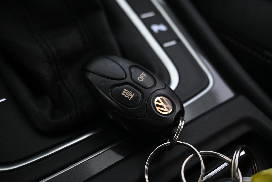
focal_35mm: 40
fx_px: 300
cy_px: 91
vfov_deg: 33.6
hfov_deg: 48.7
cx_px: 136
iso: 3600
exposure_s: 1/40
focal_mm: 26.5
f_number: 4.5
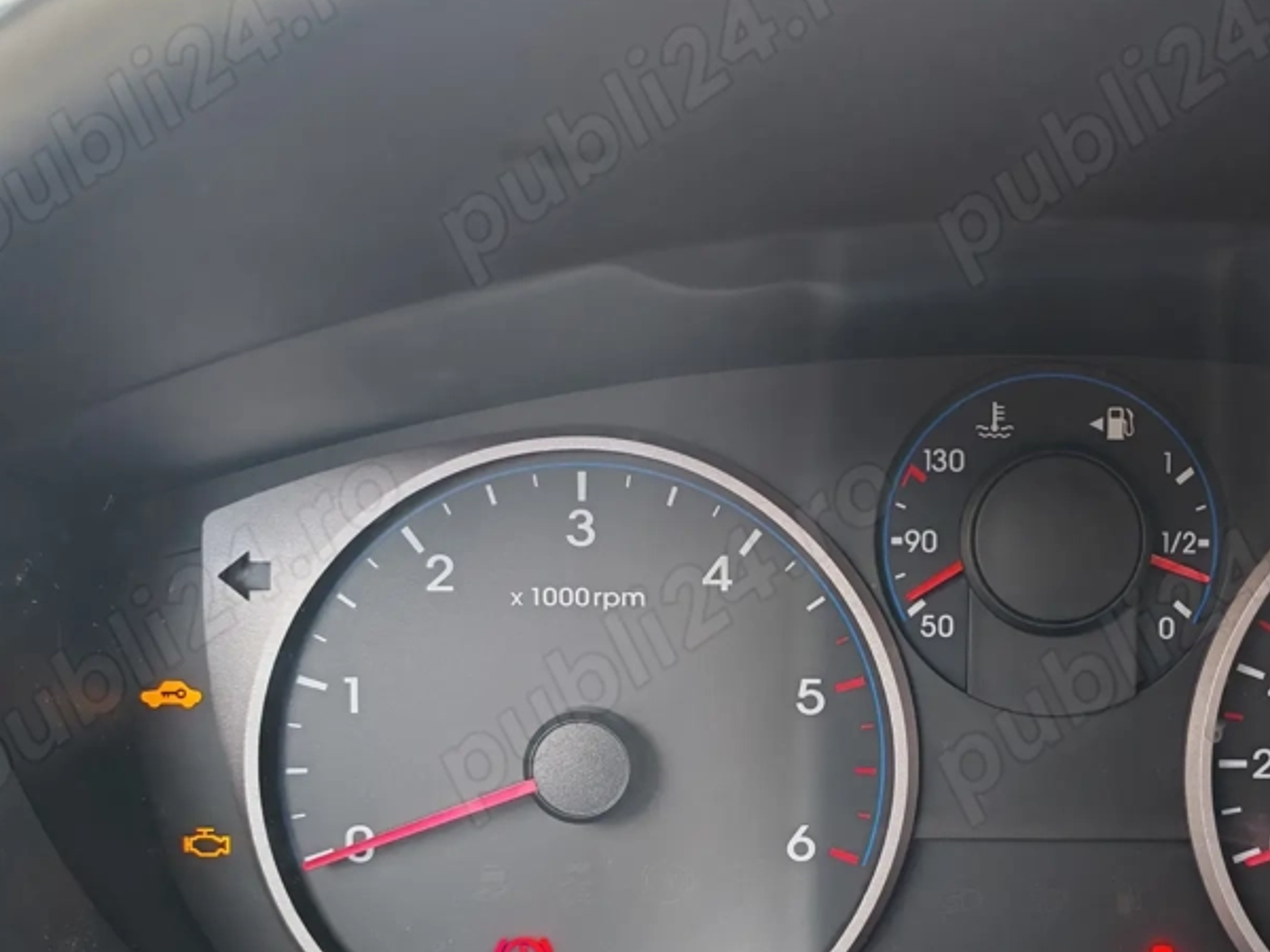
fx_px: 1651
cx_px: 912
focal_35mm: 45
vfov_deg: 31.8
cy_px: 669
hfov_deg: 41.1
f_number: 1.95
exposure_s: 1/50
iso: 250
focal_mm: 5.52
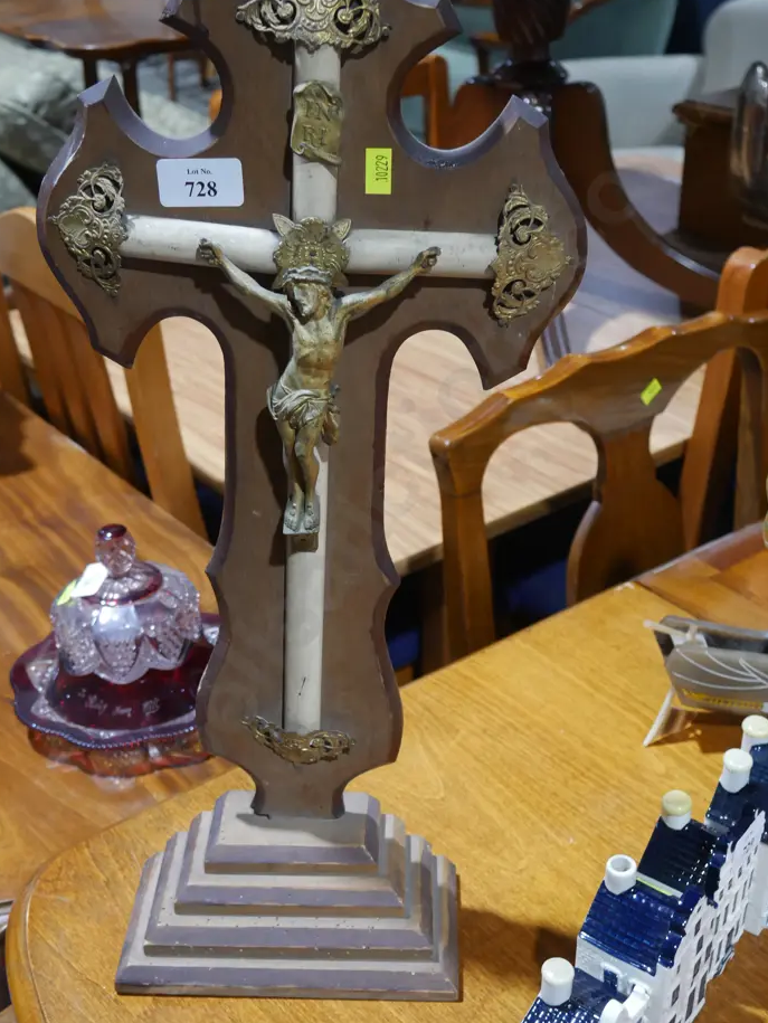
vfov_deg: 40.4
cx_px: 364
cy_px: 528
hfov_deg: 30.9
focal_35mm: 47
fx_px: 1389
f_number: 4.6
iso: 640
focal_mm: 21
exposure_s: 1/60
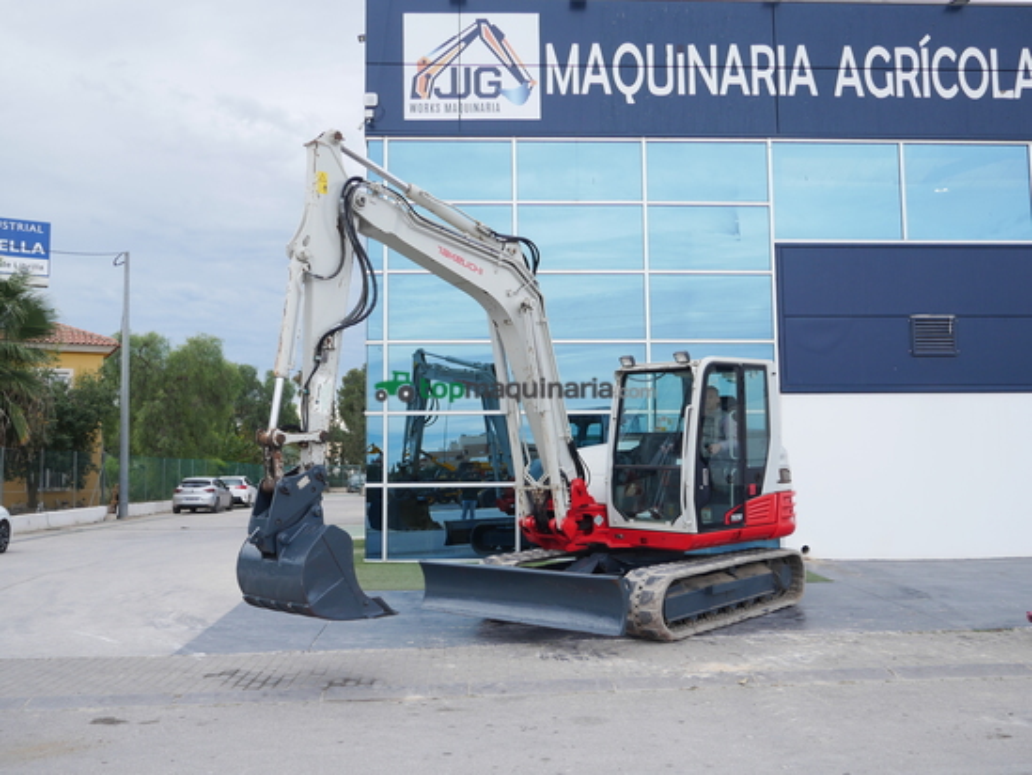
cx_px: 516
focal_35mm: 34
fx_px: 1014
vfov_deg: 41.8
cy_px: 388
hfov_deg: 53.9
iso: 200
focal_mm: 17
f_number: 4
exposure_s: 1/400
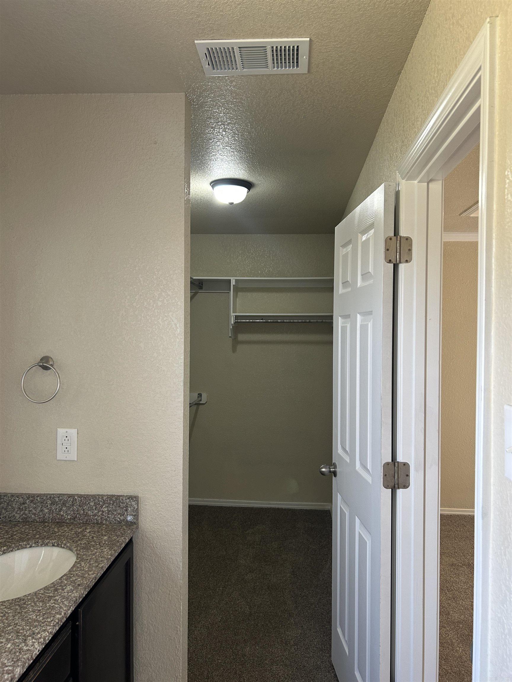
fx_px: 513
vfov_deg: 67.3
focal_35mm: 26
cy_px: 341
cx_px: 256
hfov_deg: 53.1
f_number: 1.5
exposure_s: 1/60
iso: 100
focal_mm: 5.7
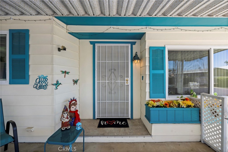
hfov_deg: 104.2
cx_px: 114
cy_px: 76
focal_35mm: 14
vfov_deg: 81.2
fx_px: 89
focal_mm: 14
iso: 160
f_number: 8
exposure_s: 1/25
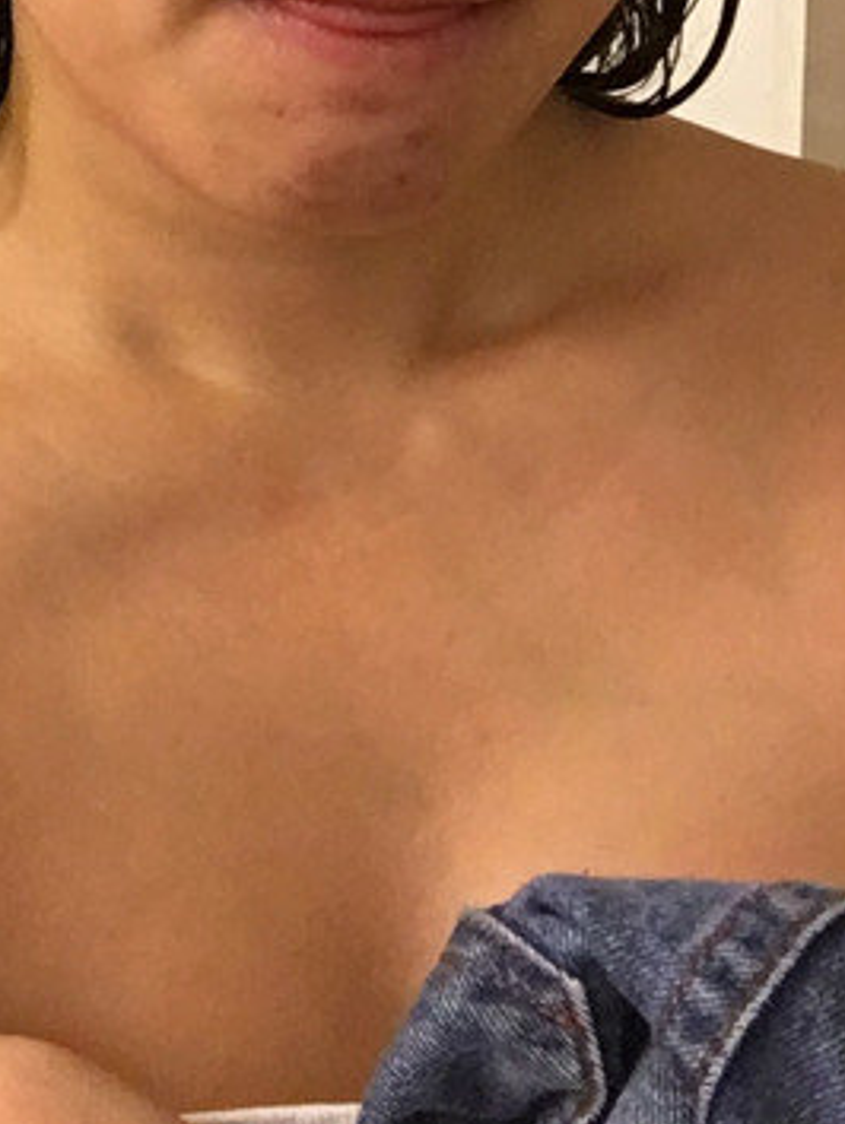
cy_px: 29
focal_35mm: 70
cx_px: 210
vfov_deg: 26.4
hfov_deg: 20.9
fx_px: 2276
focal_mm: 2.65
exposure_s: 1/33
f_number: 2.2
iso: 320
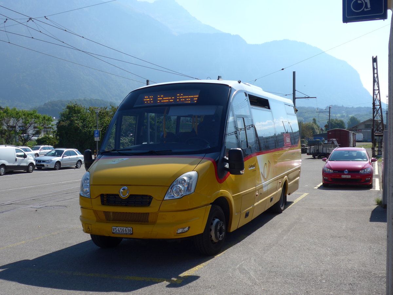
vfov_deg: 35.1
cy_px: 148
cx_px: 196
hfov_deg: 45.8
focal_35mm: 41
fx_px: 465
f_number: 2.8
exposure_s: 1/1600
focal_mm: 8.4
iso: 80
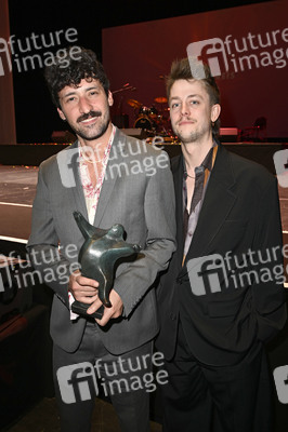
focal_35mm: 28
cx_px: 144
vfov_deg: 65.5
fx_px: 337
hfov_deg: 46.3
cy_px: 216
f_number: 5.6
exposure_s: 1/60
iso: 1250
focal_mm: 28
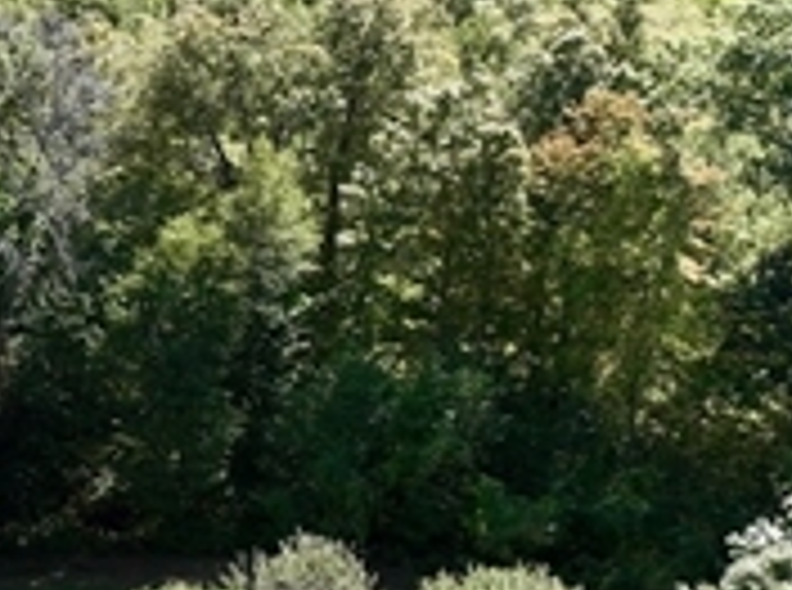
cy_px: 376
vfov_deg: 10.5
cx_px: -567
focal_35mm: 140
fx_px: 3194
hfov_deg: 13.0
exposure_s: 1/2500
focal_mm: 12.29
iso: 200
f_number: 2.8
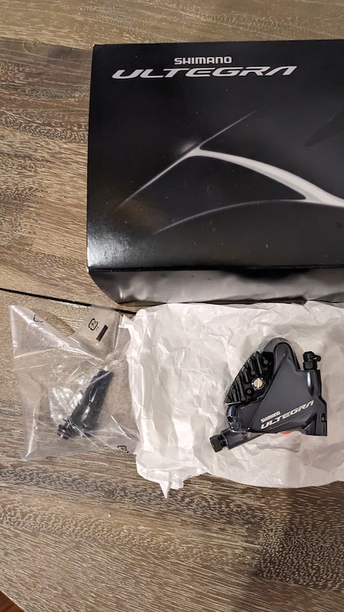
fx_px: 486
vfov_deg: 64.3
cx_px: 199
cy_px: 303
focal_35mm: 30
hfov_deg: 38.8
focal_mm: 4.38
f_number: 1.73
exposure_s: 1/40
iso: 984
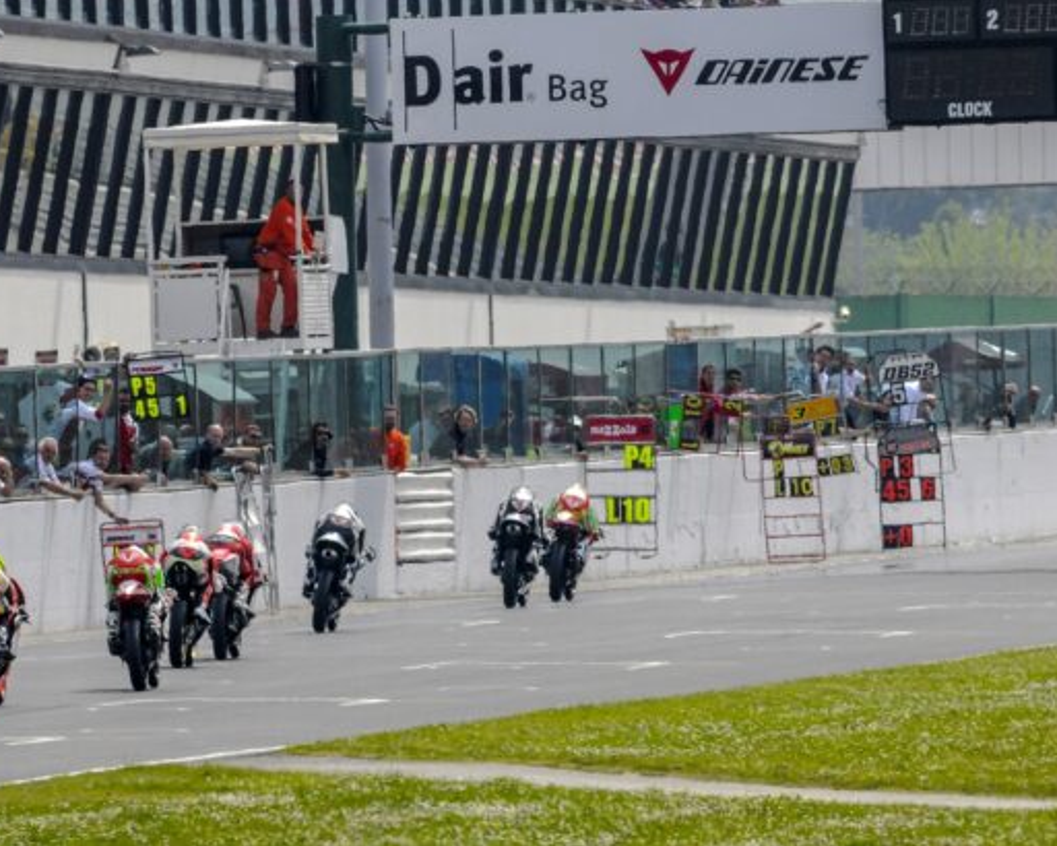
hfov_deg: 2.3
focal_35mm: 851
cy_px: 423
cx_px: 446
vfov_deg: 1.8
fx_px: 26632
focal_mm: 500
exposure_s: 1/1000
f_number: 14
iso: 800
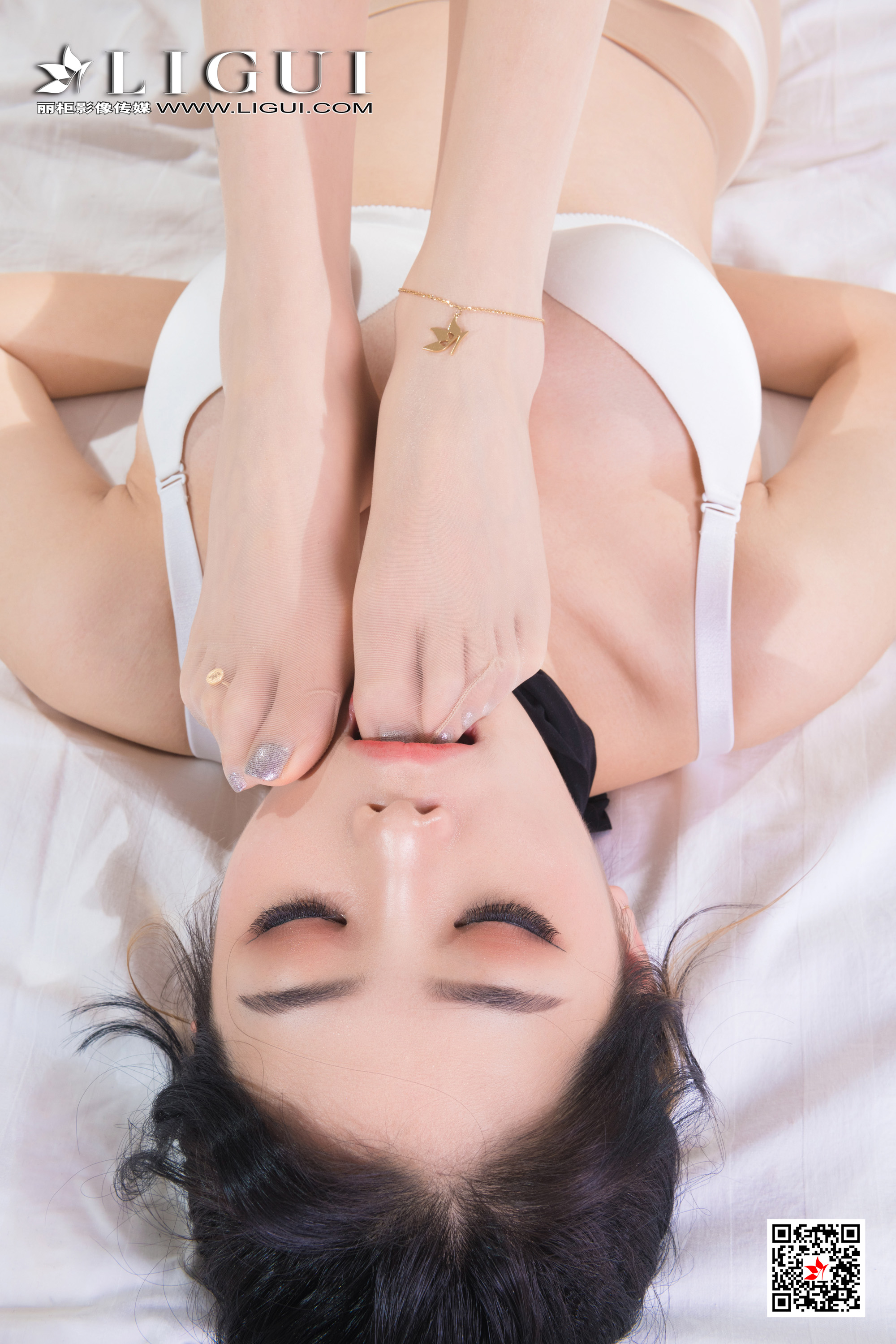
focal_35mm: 48
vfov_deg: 41.1
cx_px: 448
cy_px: 672
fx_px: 1792
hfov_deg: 28.1
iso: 320
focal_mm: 48
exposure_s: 1/125
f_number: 13
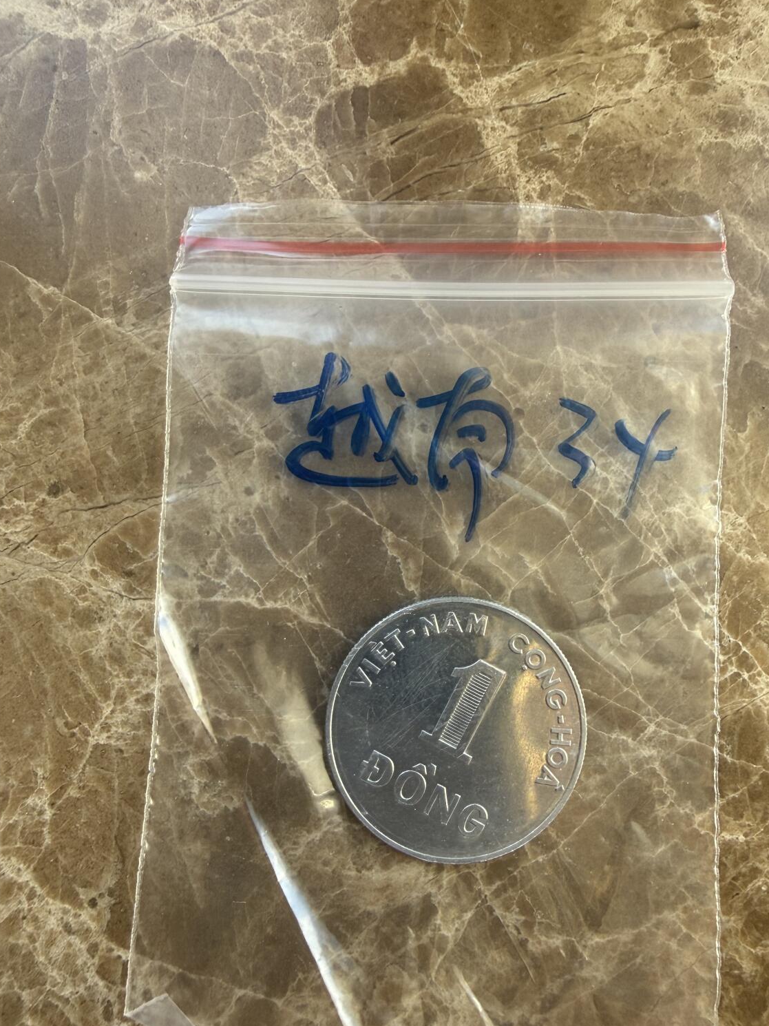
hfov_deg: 48.0
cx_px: 443
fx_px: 859
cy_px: 613
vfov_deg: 61.2
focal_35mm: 29
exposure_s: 1/99
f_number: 2.2
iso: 64
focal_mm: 2.22
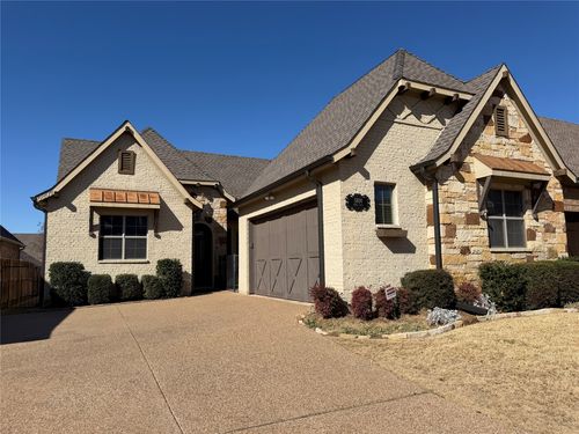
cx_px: 290
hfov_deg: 71.6
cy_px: 217
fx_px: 401
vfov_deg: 56.8
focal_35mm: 24
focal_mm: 6.76
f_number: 1.78
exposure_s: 1/7353
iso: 80
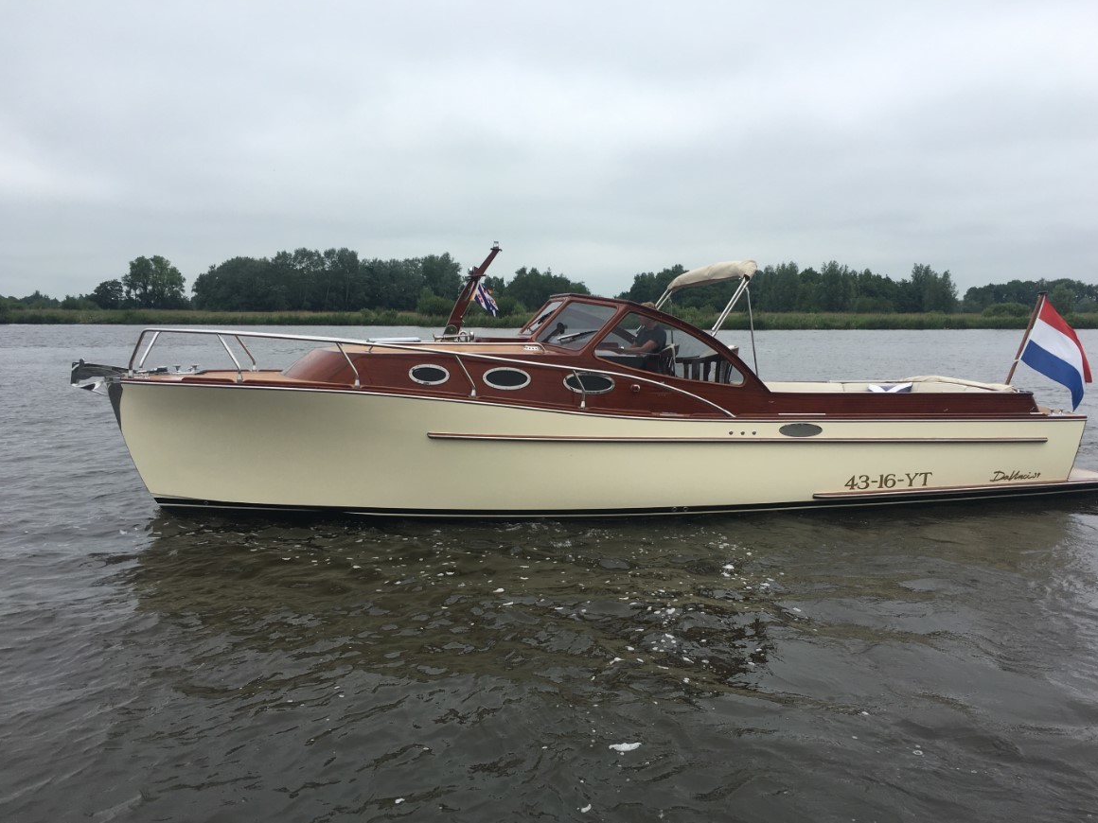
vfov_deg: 46.8
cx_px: 564
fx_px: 952
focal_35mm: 30
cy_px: 423
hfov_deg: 60.0
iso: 25
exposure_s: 1/761
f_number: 2.2
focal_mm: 4.15
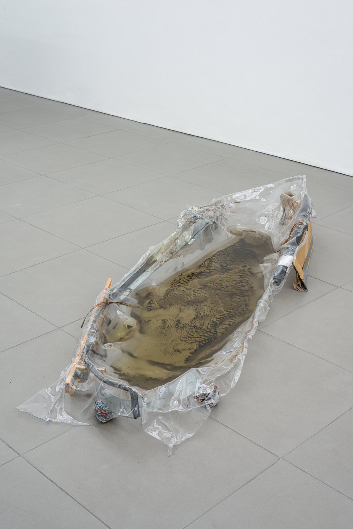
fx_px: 735
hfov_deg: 27.0
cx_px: 176
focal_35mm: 50
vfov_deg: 39.6
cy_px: 264
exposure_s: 1/8
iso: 100
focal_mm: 50
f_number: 9
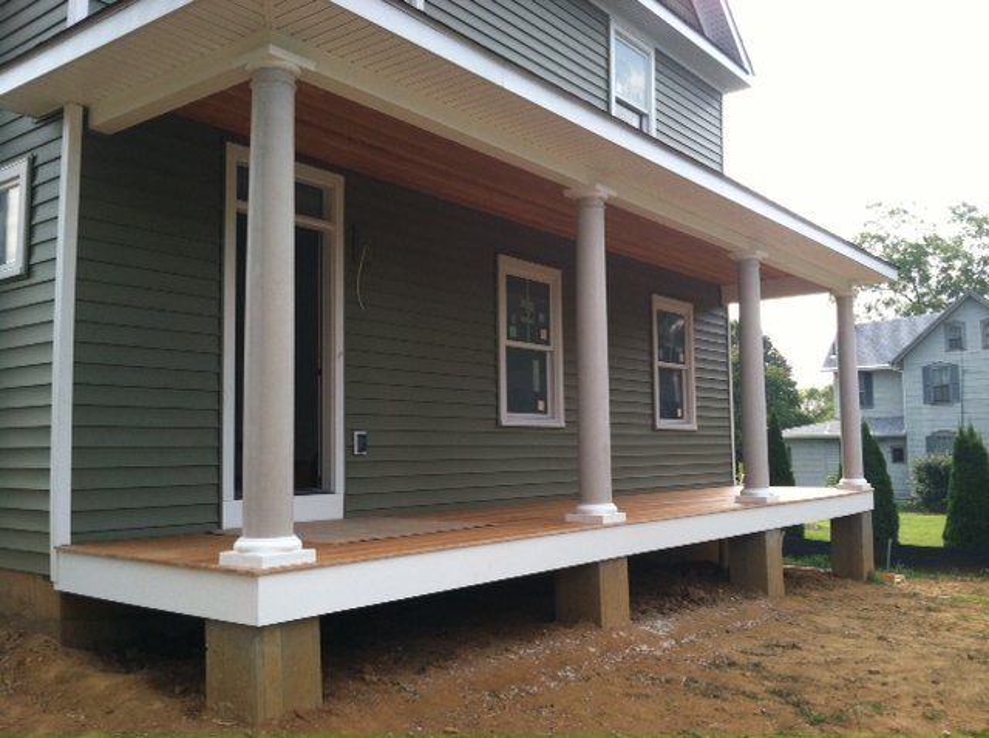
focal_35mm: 35
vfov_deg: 40.6
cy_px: 369
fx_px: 998
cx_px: 494
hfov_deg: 52.7
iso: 80
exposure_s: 1/323
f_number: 2.8
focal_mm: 3.85
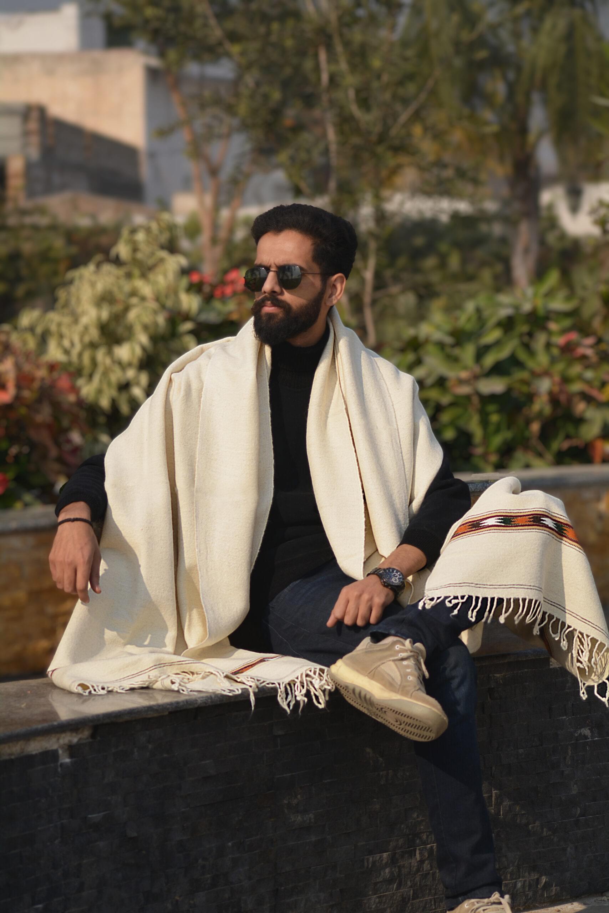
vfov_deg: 15.9
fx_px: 3273
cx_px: 304
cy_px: 456
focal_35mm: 129
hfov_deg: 10.6
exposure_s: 1/2500
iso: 200
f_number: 4
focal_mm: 86
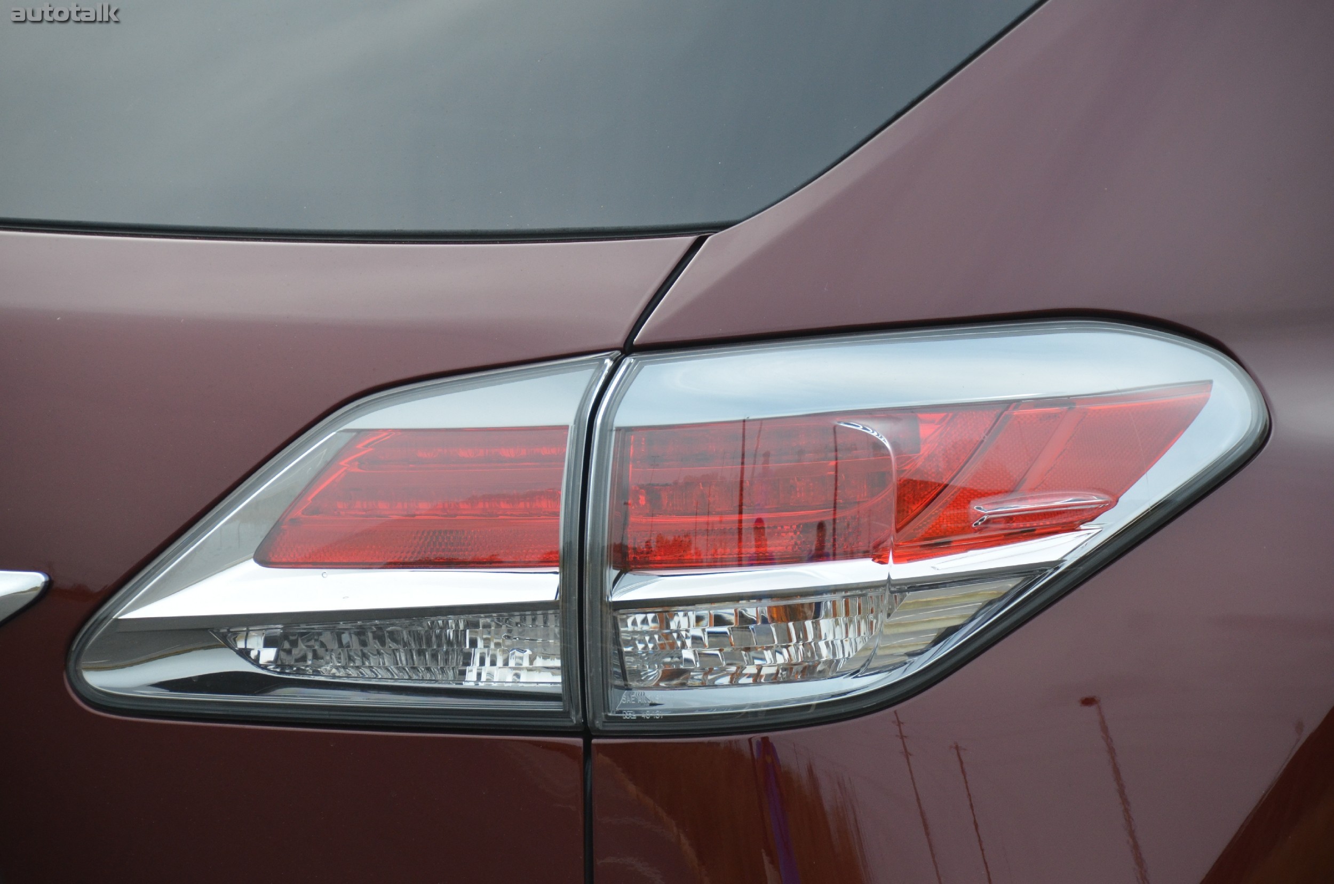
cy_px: 442
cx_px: 667
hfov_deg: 10.2
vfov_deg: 6.8
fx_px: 7488
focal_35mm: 202
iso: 800
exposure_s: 1/1000
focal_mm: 135
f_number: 5.6
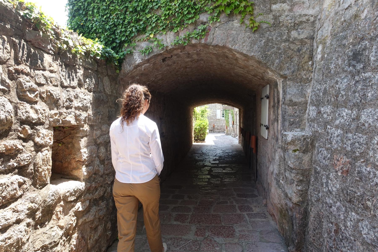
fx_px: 252
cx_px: 189
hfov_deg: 73.7
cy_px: 126
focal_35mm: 24
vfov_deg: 53.1
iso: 400
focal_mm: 8.8
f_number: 5
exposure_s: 1/250
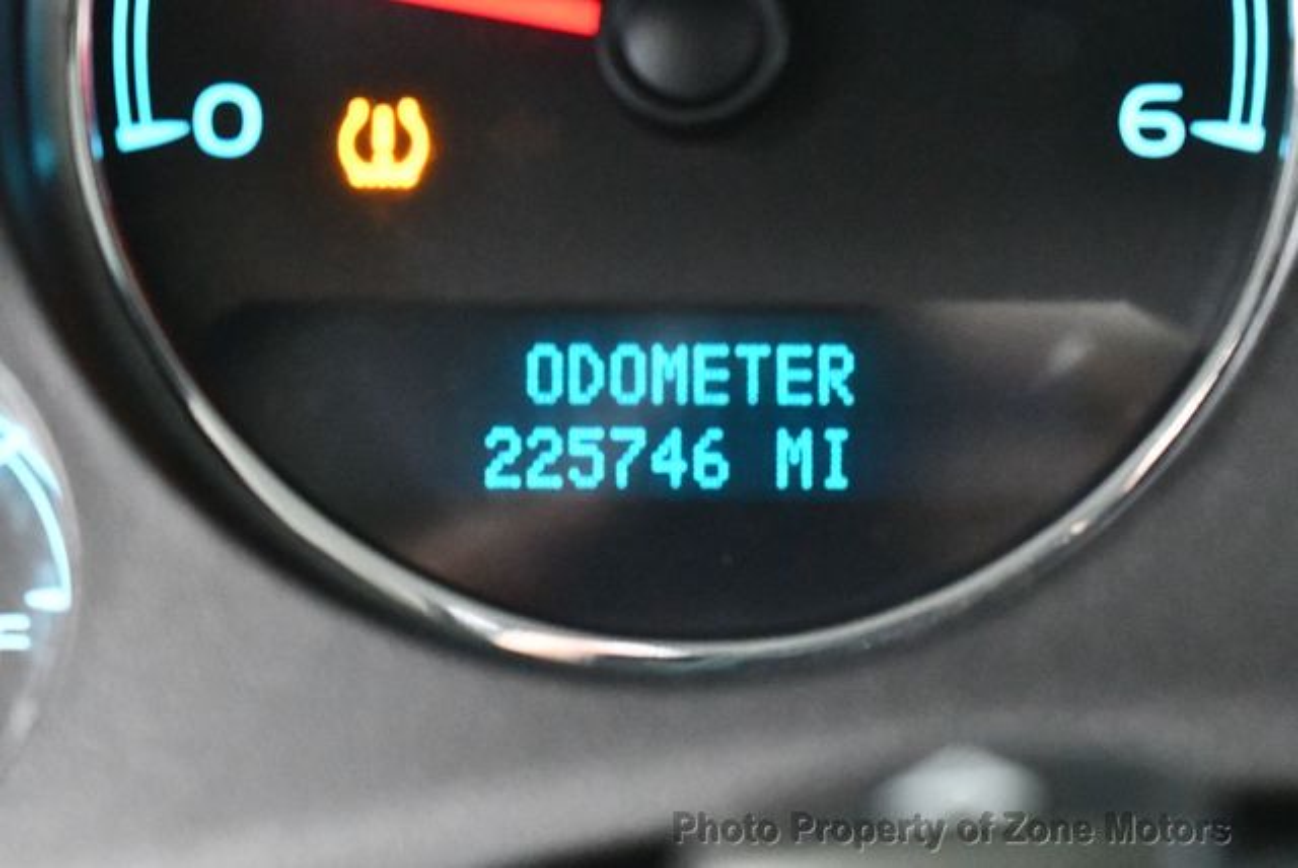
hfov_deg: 18.6
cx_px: 649
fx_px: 3970
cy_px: 434
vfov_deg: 12.5
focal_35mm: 110
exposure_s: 1/30
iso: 12800
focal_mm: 55
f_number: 5.6
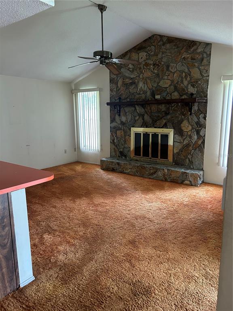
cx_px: 116
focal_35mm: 26
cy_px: 156
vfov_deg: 67.3
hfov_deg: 53.1
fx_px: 233
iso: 400
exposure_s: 1/60
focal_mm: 5.7
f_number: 1.5
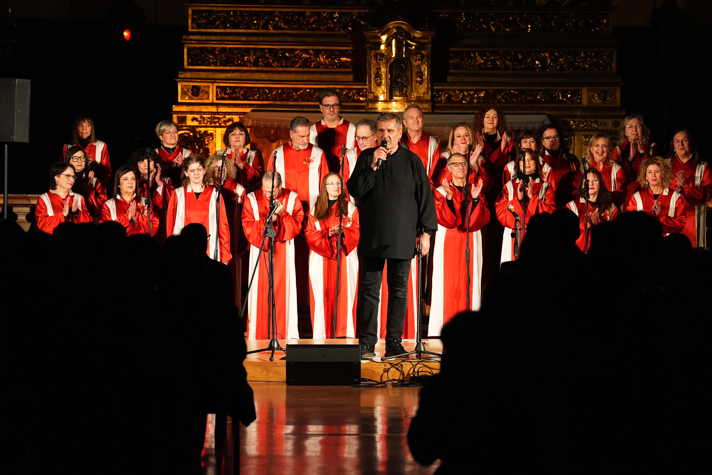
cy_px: 240
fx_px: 4015
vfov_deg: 6.8
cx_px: 373
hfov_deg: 10.1
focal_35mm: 203
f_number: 5.6
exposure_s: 1/320
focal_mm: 171
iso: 6400
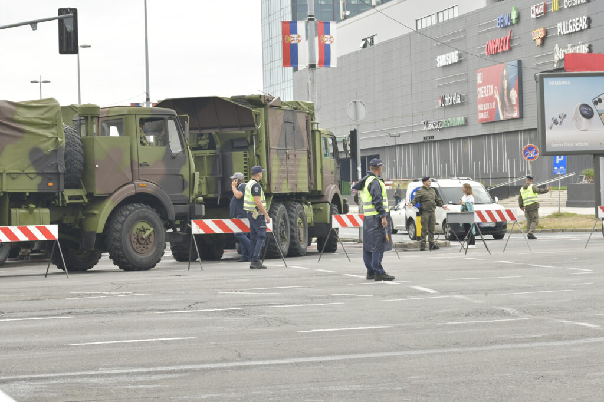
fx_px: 1878
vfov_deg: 12.2
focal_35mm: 112
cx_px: 302
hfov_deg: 18.3
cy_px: 201
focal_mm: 112
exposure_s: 1/250
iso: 1000
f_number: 11
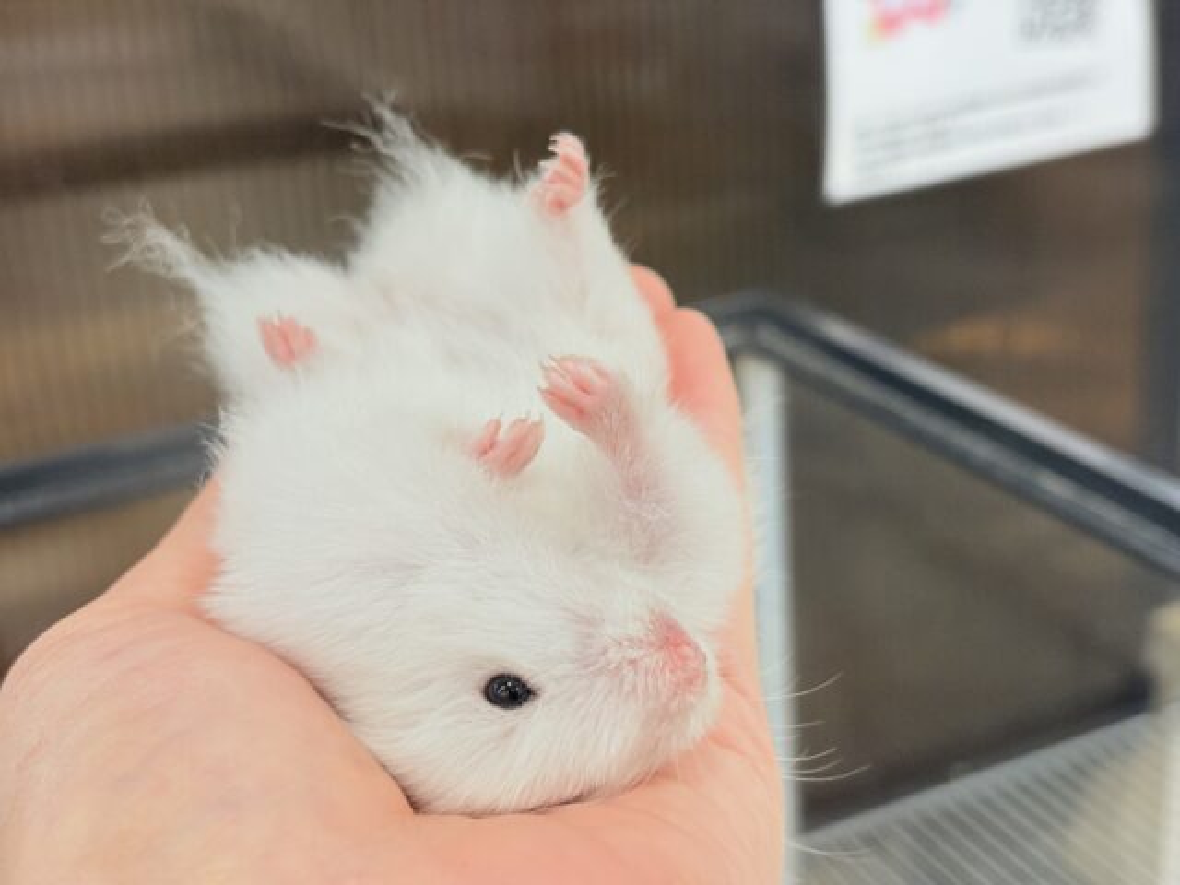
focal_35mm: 52
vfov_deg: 28.0
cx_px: 590
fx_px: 1773
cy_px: 442
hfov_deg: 36.8
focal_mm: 5.96
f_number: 1.6
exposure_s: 1/50
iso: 64
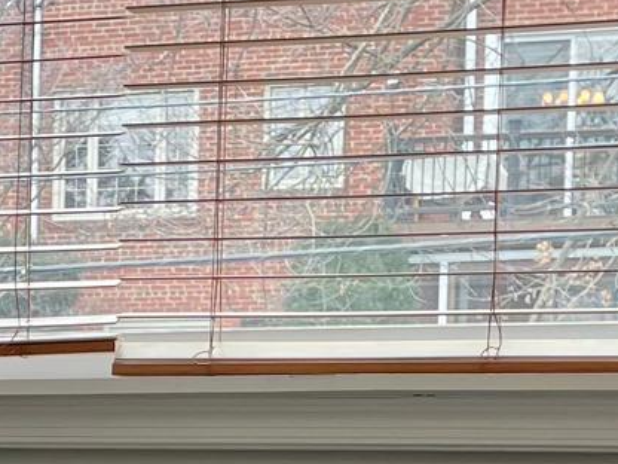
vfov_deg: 11.3
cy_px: 619
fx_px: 2285
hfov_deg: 14.6
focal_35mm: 128
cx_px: -217
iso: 80
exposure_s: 1/120
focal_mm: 5.1
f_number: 1.6
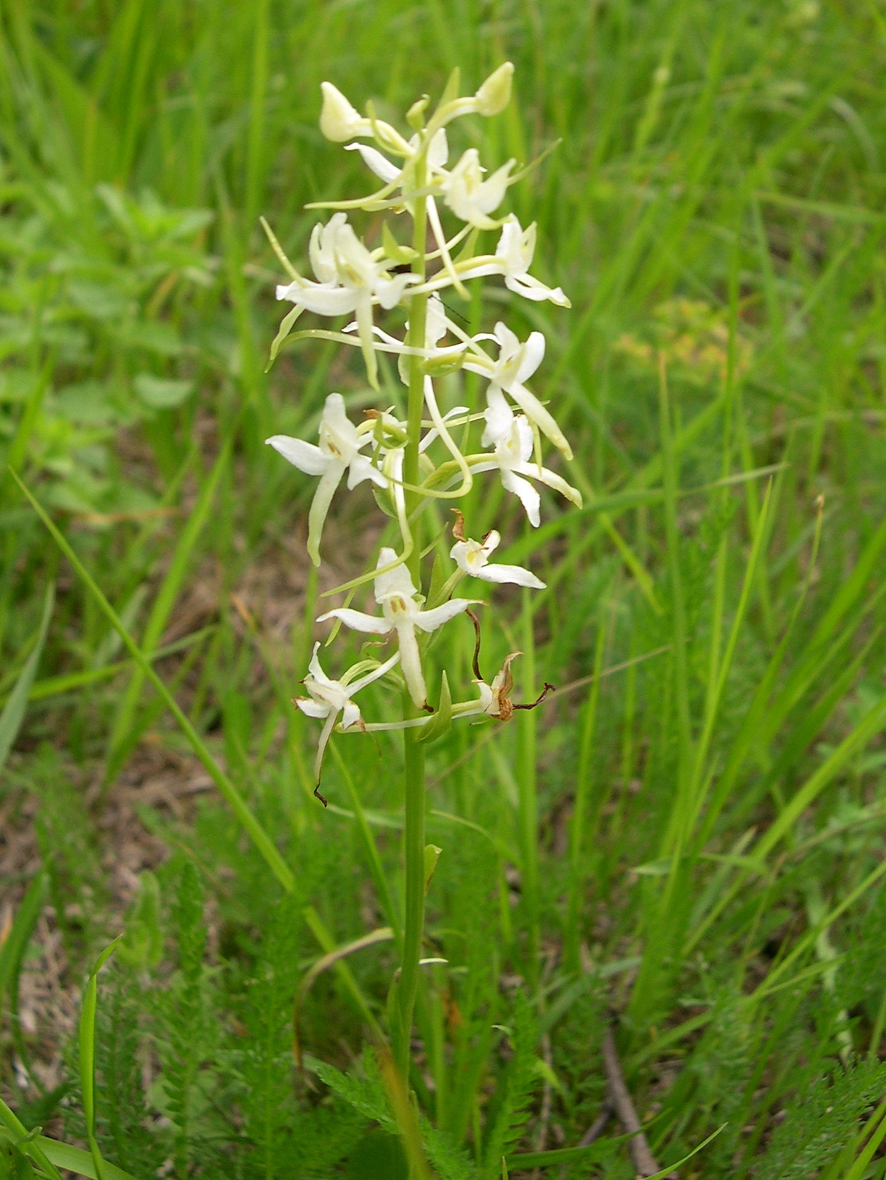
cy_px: 590
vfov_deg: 49.0
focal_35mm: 38
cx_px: 443
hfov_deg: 37.7
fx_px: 1297
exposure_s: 1/321
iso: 100
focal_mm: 8
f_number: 2.8
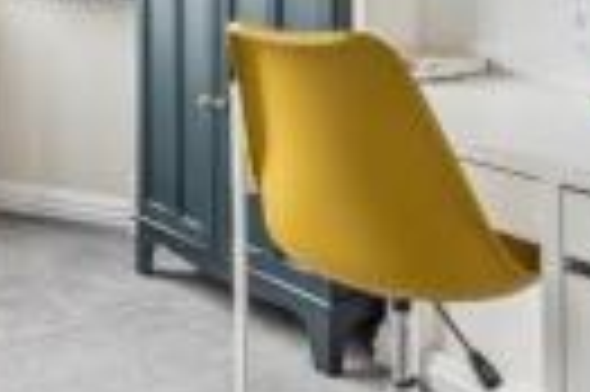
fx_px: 949
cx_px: 72
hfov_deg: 33.0
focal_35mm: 58
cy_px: -92
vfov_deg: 21.5
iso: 200
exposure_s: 1/30
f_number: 8
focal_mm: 16
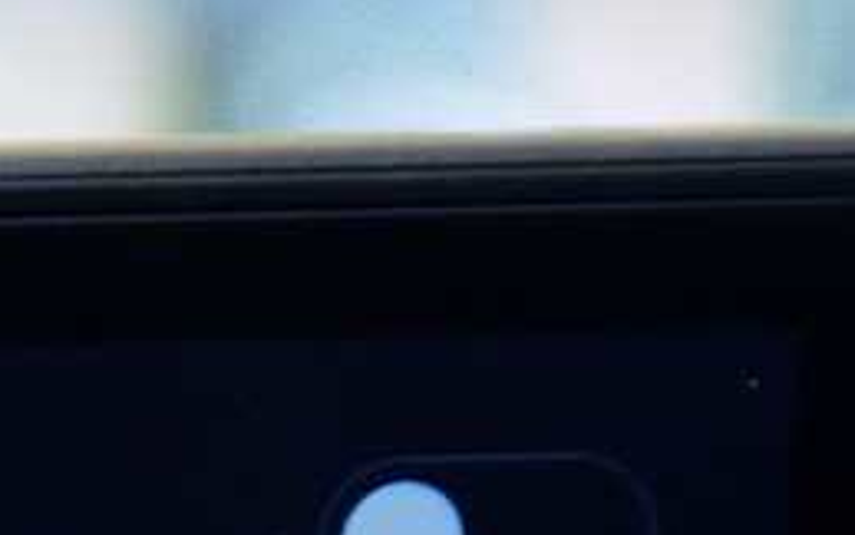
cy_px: 1161
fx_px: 21604
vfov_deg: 1.4
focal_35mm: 927
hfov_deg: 2.3
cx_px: -1304
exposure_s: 1/125
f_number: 5.6
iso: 1250
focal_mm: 105
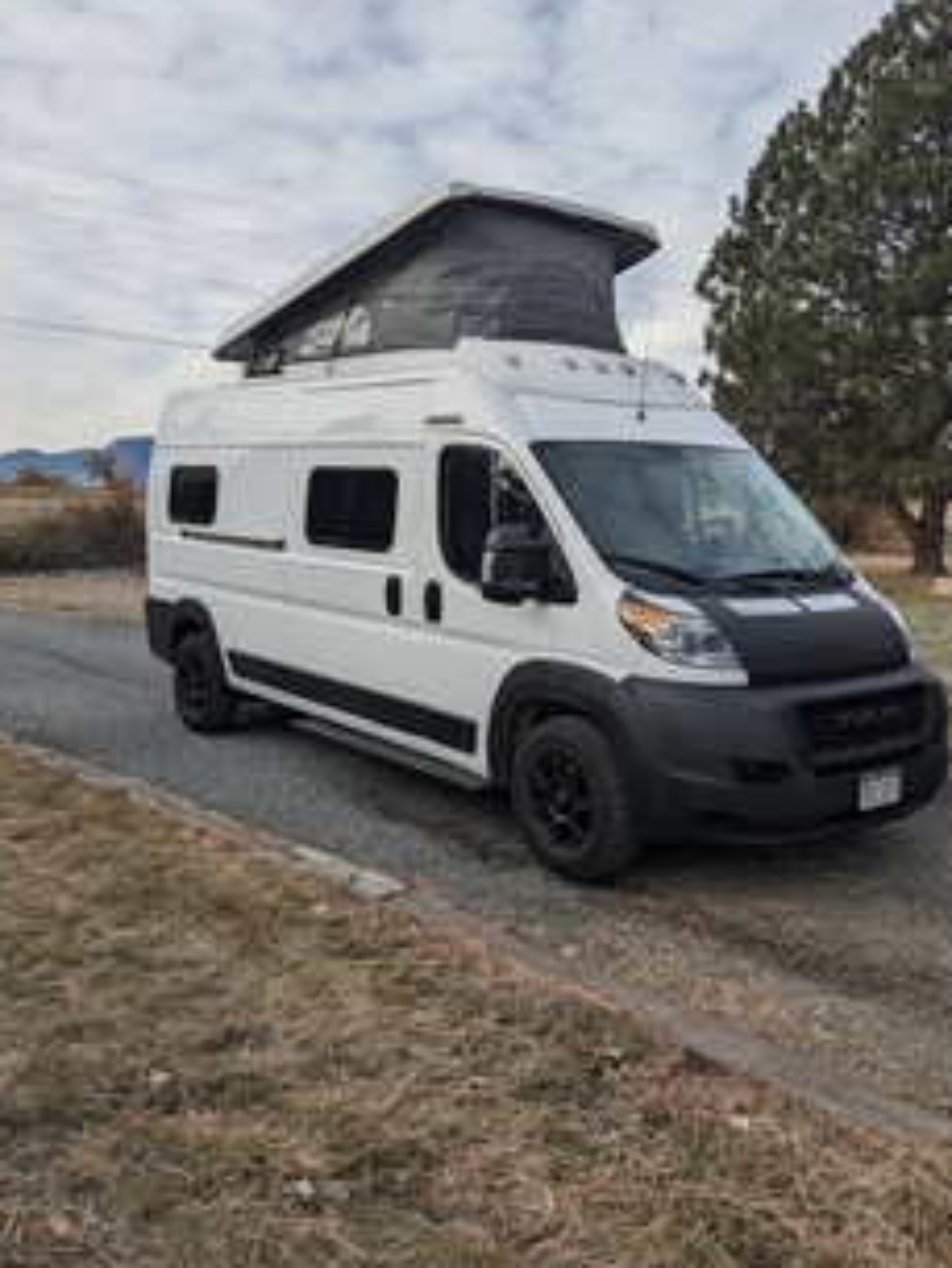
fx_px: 1136
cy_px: 607
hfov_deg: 45.5
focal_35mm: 31
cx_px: 497
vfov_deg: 58.3
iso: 57
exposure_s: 1/978
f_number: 1.73
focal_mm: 4.38
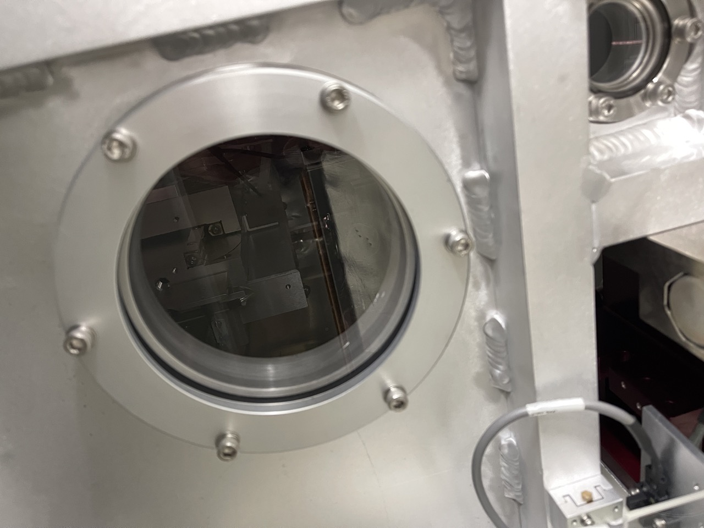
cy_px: 264
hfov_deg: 69.4
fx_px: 508
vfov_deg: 54.9
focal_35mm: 25
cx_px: 352
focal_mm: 5.1
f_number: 1.6
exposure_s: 1/30
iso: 1000
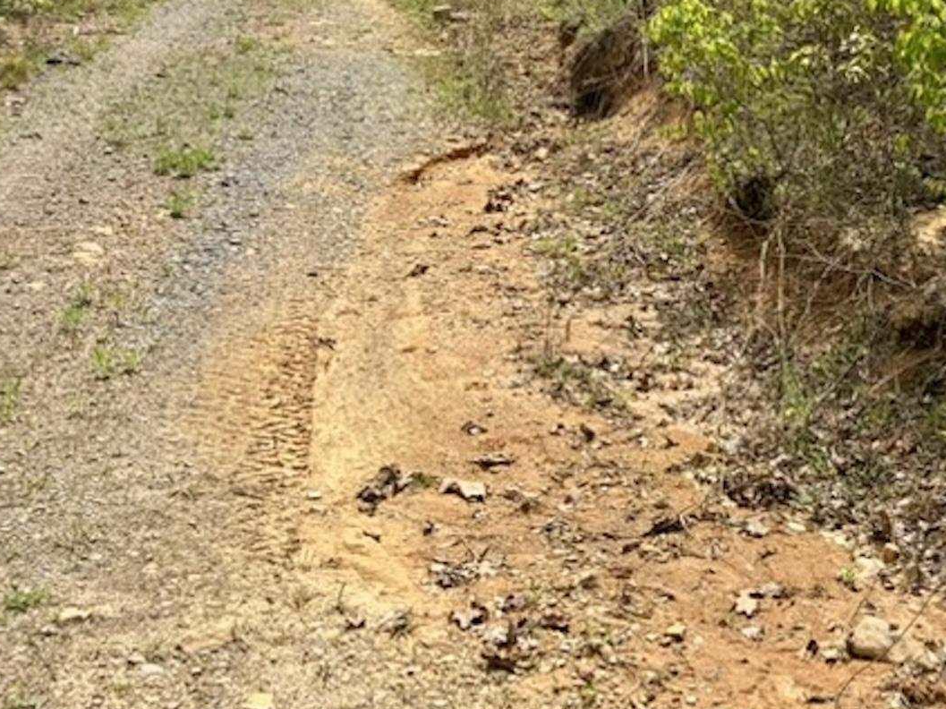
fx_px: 1721
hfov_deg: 30.4
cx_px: 676
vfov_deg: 22.2
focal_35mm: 63
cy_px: -43
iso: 64
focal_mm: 5.96
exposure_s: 1/4950
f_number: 1.6
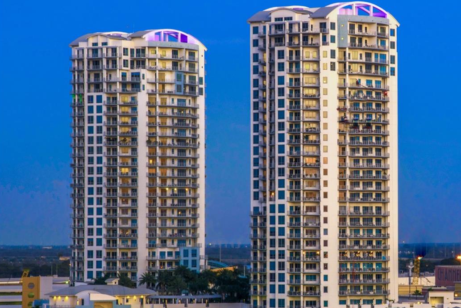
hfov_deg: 9.8
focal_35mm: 209
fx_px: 2677
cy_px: 173
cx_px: 353
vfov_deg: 6.6
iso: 100
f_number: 25
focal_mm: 90
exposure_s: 2.5
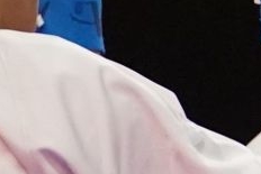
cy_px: 399
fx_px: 13848
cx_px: 506
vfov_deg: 0.7
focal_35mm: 1909
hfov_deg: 1.1
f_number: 2.8
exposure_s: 1/1000
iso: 6400
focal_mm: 164
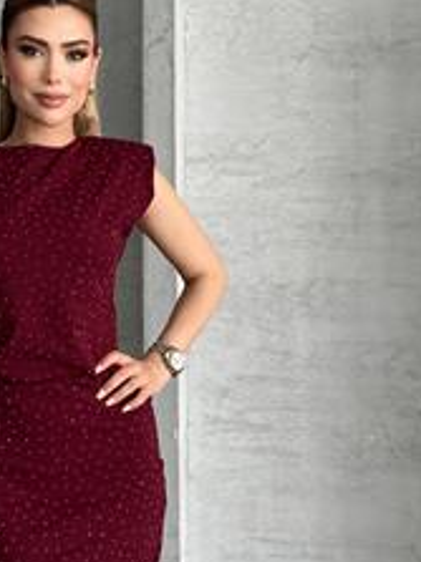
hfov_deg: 25.6
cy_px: 227
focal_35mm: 56
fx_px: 909
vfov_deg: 34.3
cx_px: 76
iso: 100
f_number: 1.78
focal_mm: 6.86
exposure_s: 1/121
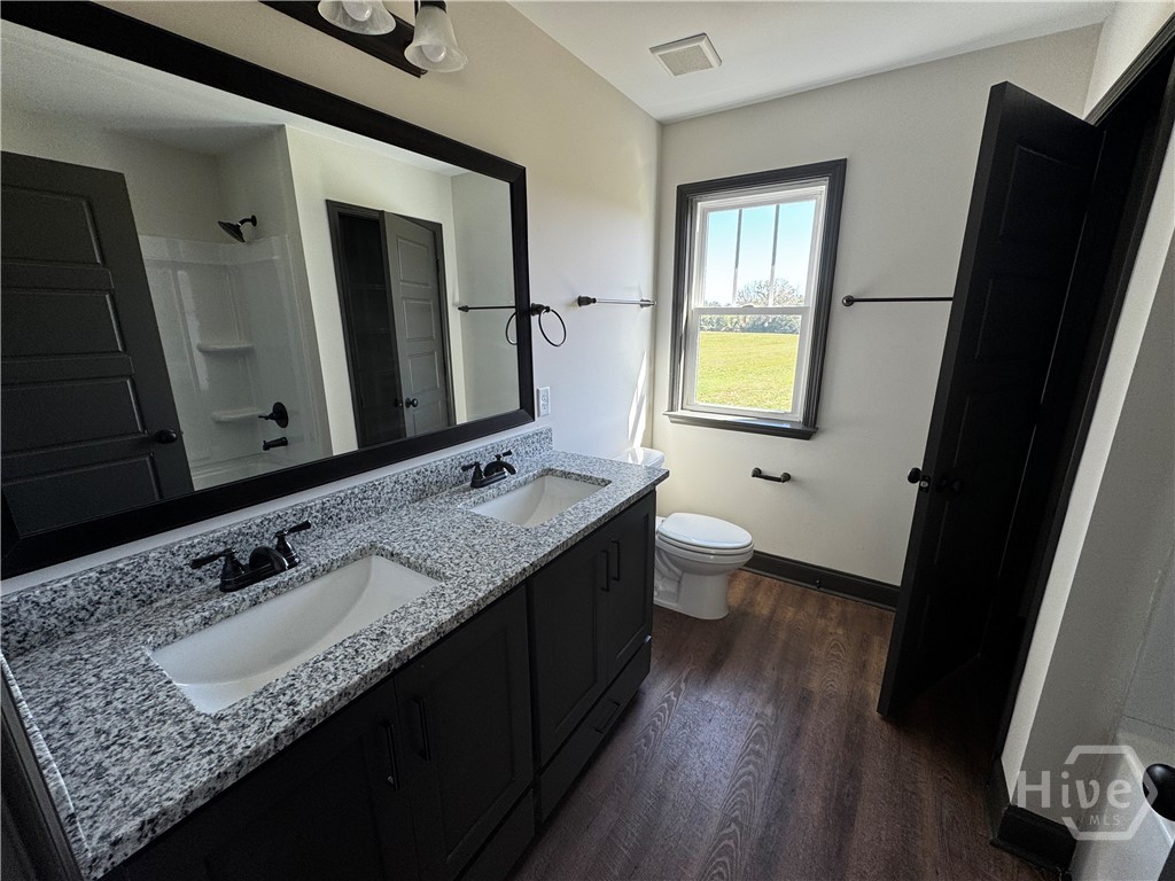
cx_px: 588
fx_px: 475
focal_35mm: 14
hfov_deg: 102.1
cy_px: 440
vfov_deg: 85.7
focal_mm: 2.22
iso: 64
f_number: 2.2
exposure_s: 1/99
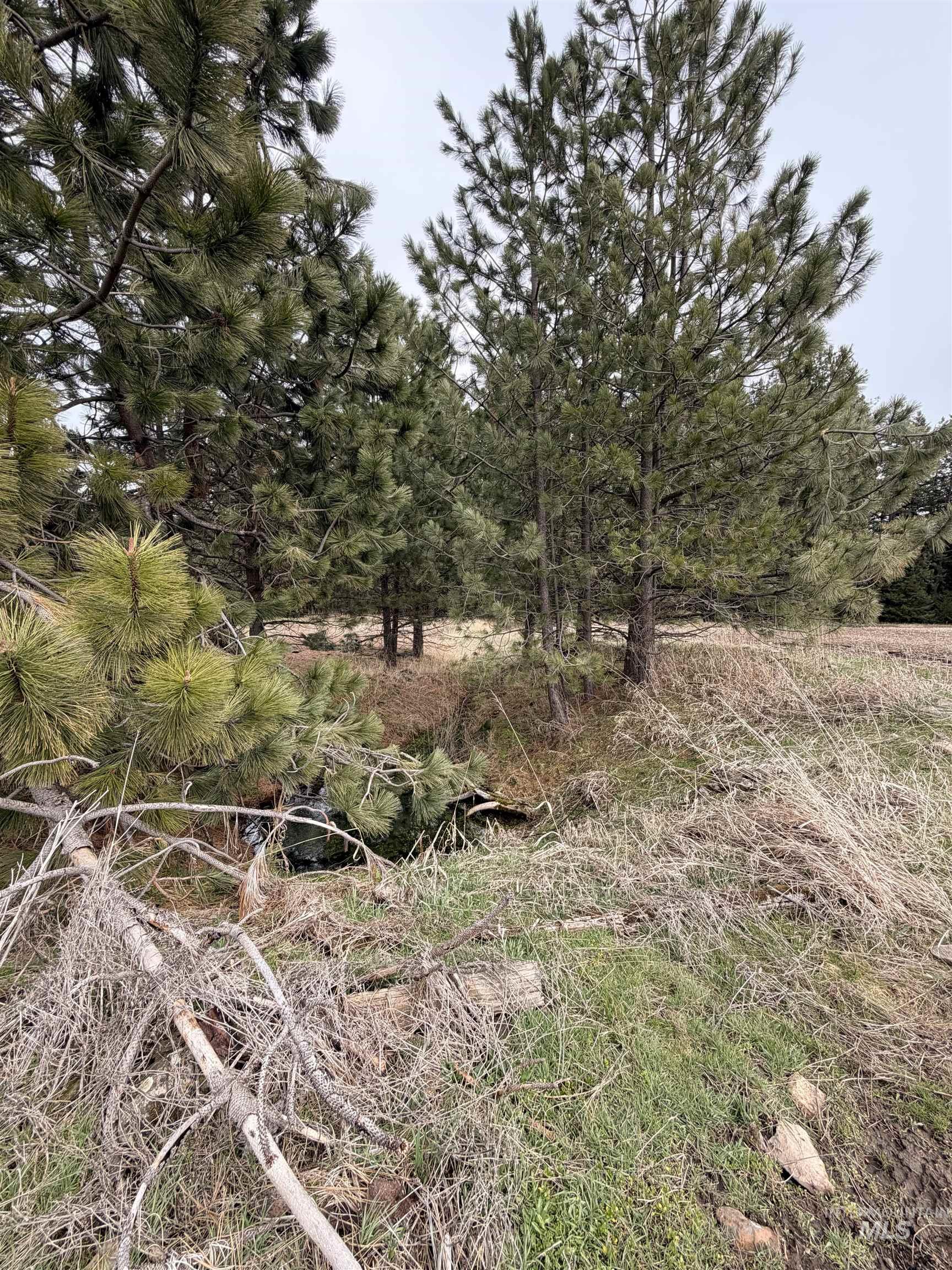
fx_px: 513
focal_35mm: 14
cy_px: 635
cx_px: 476
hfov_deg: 85.7
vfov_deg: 102.1
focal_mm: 2.22
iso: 50
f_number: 2.2
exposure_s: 1/502
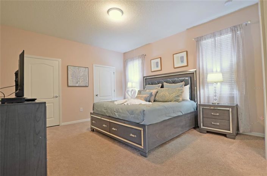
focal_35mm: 15
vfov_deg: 77.0
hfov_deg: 100.5
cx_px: 134
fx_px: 111
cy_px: 88
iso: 100
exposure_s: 1/3
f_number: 4.5
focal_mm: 10
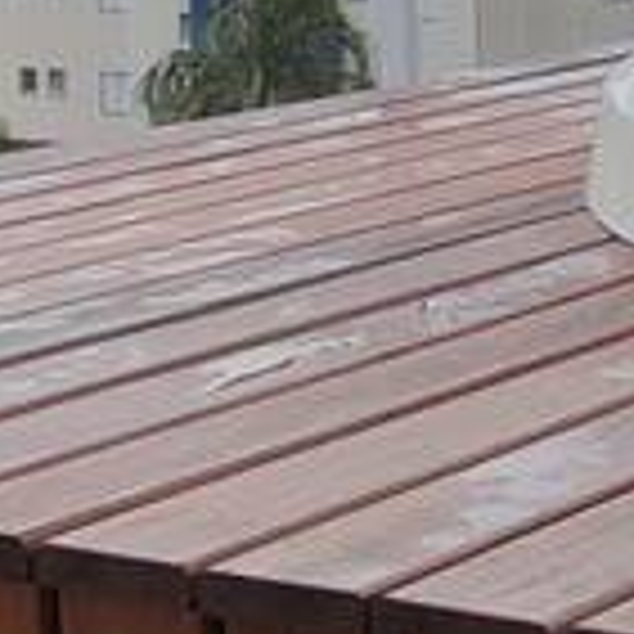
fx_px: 2984
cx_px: 634
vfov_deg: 11.3
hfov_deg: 12.0
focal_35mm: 144
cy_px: -472
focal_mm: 1.65
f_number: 2.2
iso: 50
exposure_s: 1/2529
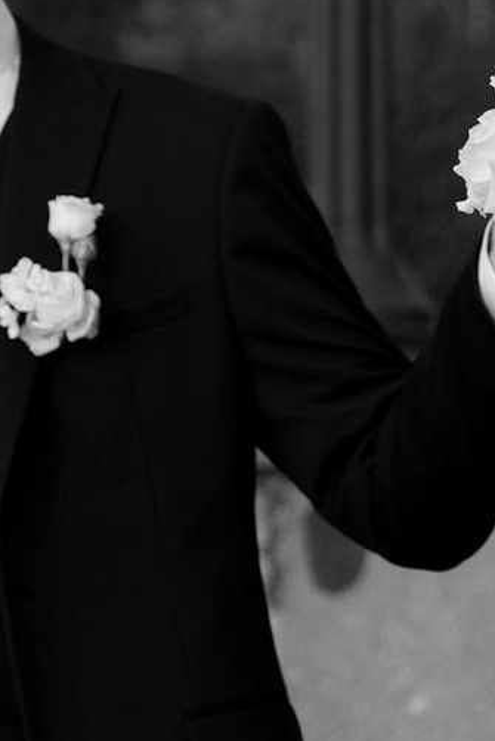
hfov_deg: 4.3
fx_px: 6616
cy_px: 266
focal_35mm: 321
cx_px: 745
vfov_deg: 6.4
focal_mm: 42
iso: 160
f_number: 2.8
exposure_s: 1/3200
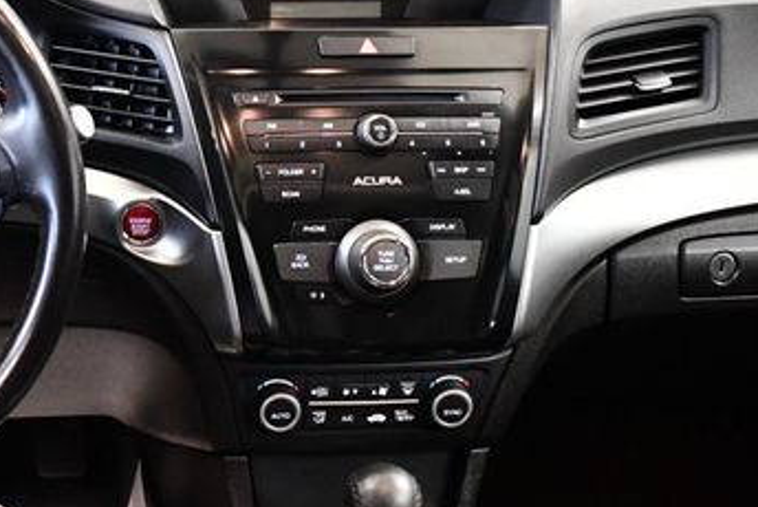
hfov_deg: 28.7
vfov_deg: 20.3
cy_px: 225
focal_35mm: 67
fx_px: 1412
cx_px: 59
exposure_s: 1/60
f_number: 3.5
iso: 4500
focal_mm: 18
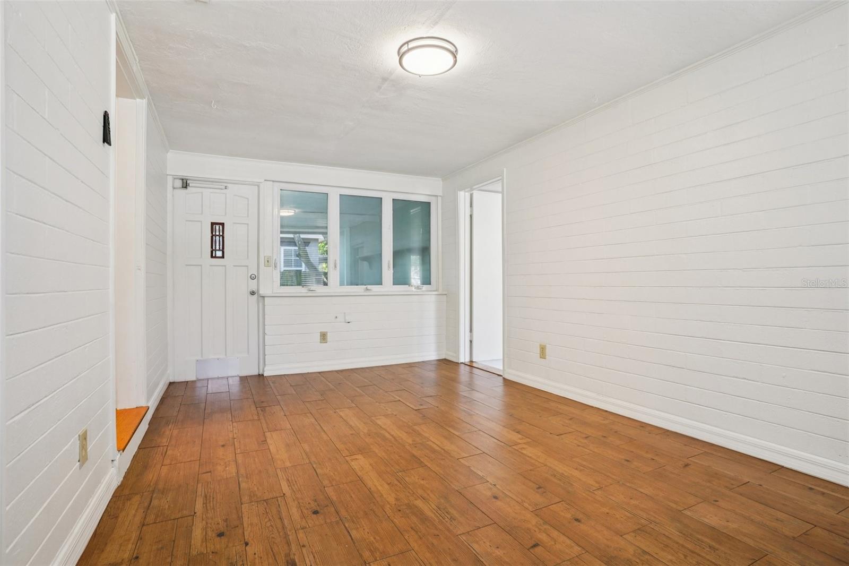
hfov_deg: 93.3
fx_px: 401
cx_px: 424
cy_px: 283
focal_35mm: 17
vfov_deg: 70.4
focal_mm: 17
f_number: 8
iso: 400
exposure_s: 1/10
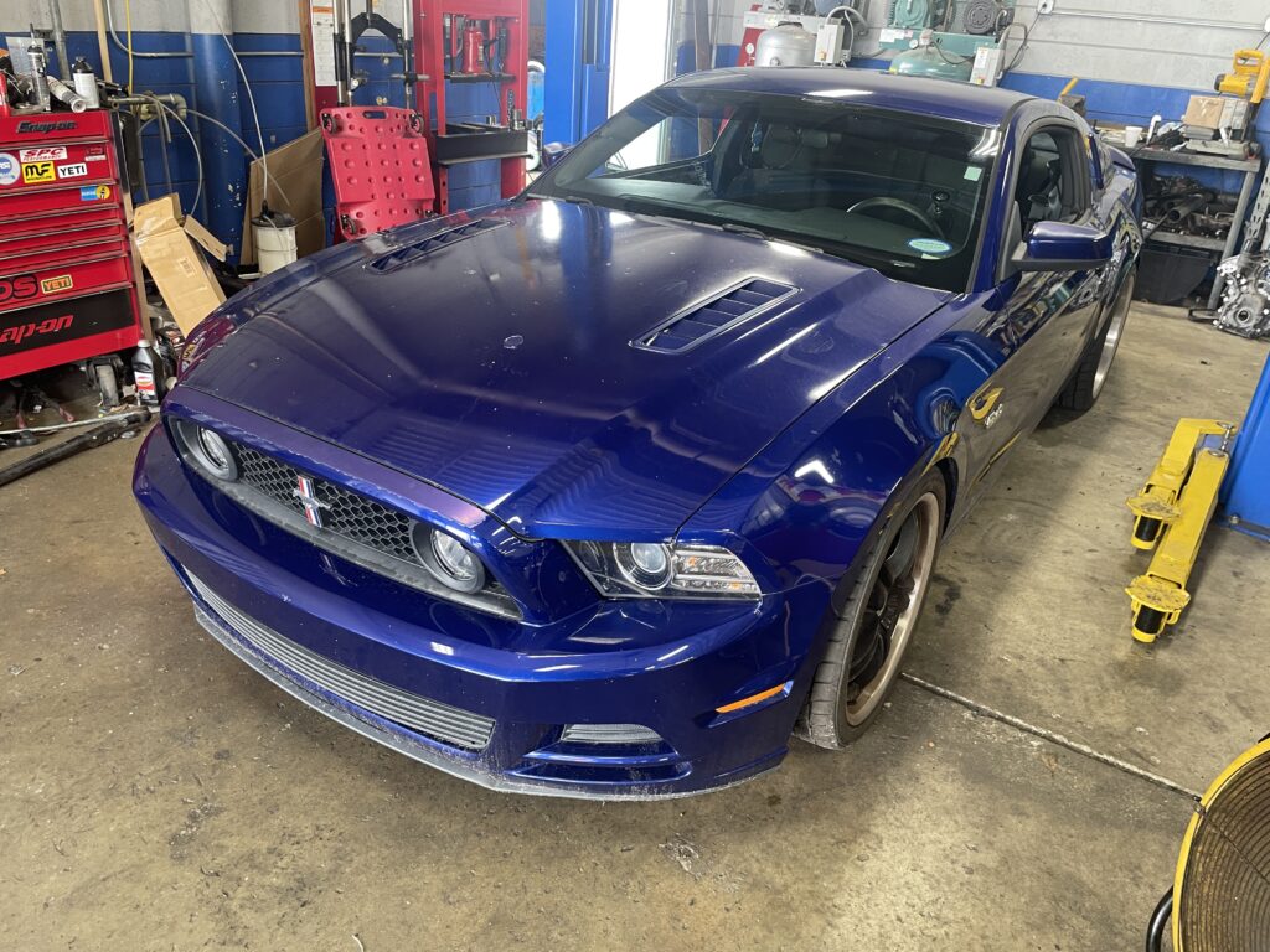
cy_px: 476
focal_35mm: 26
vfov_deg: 53.1
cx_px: 635
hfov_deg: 67.3
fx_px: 954
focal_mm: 4.2
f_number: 1.6
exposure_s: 1/60
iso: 125
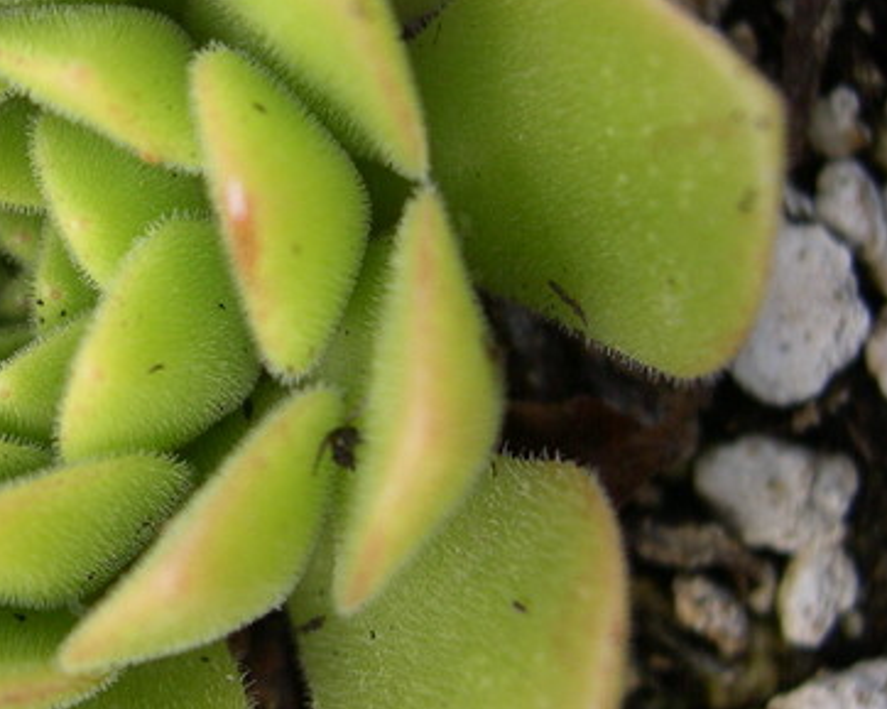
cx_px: -7
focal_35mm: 82
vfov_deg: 18.7
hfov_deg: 22.4
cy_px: 250
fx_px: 2151
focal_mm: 8
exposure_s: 1/298
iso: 100
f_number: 2.8
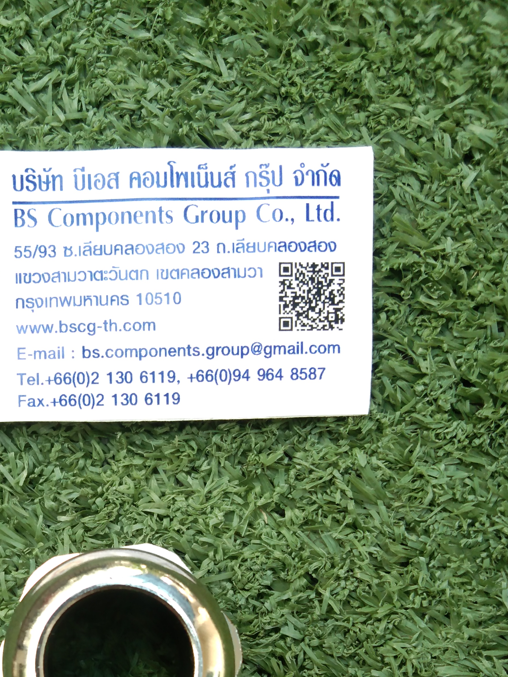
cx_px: 98
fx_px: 1017
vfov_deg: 35.6
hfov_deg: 27.4
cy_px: 546
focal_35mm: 52
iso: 164
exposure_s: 1/50
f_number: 2.2
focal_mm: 3.65
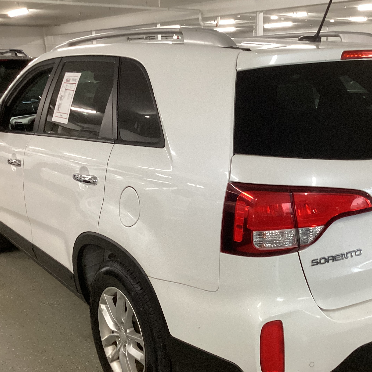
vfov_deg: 40.0
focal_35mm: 42
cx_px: 233
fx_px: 511
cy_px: 203
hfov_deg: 39.8
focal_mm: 3.3
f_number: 2.4
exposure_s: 1/50
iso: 200
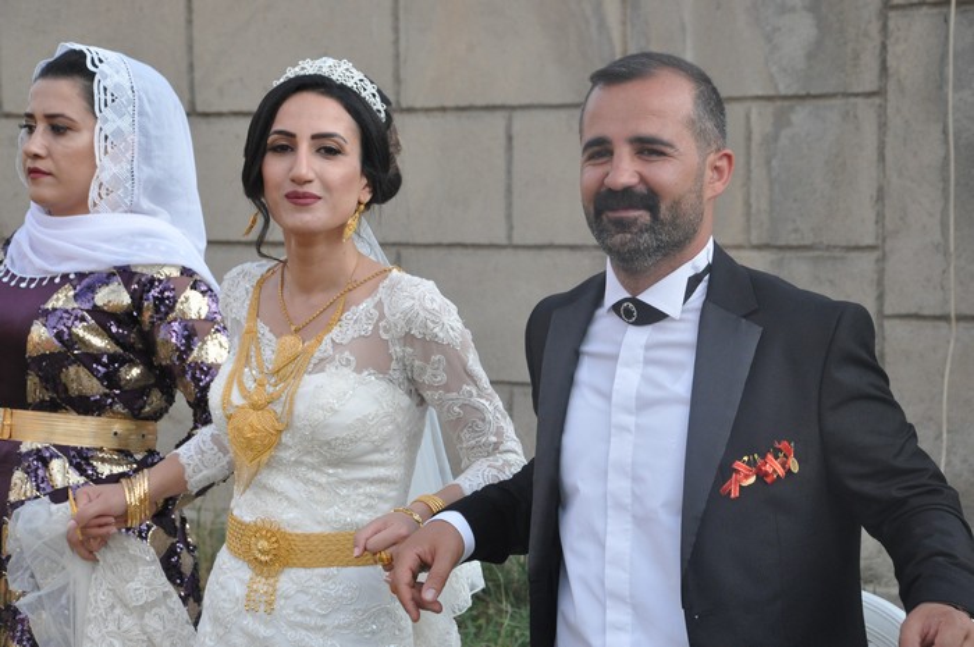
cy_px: 324
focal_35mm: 112
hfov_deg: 18.2
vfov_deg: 12.1
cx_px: 487
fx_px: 3040
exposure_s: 1/400
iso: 1250
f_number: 10
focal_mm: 75
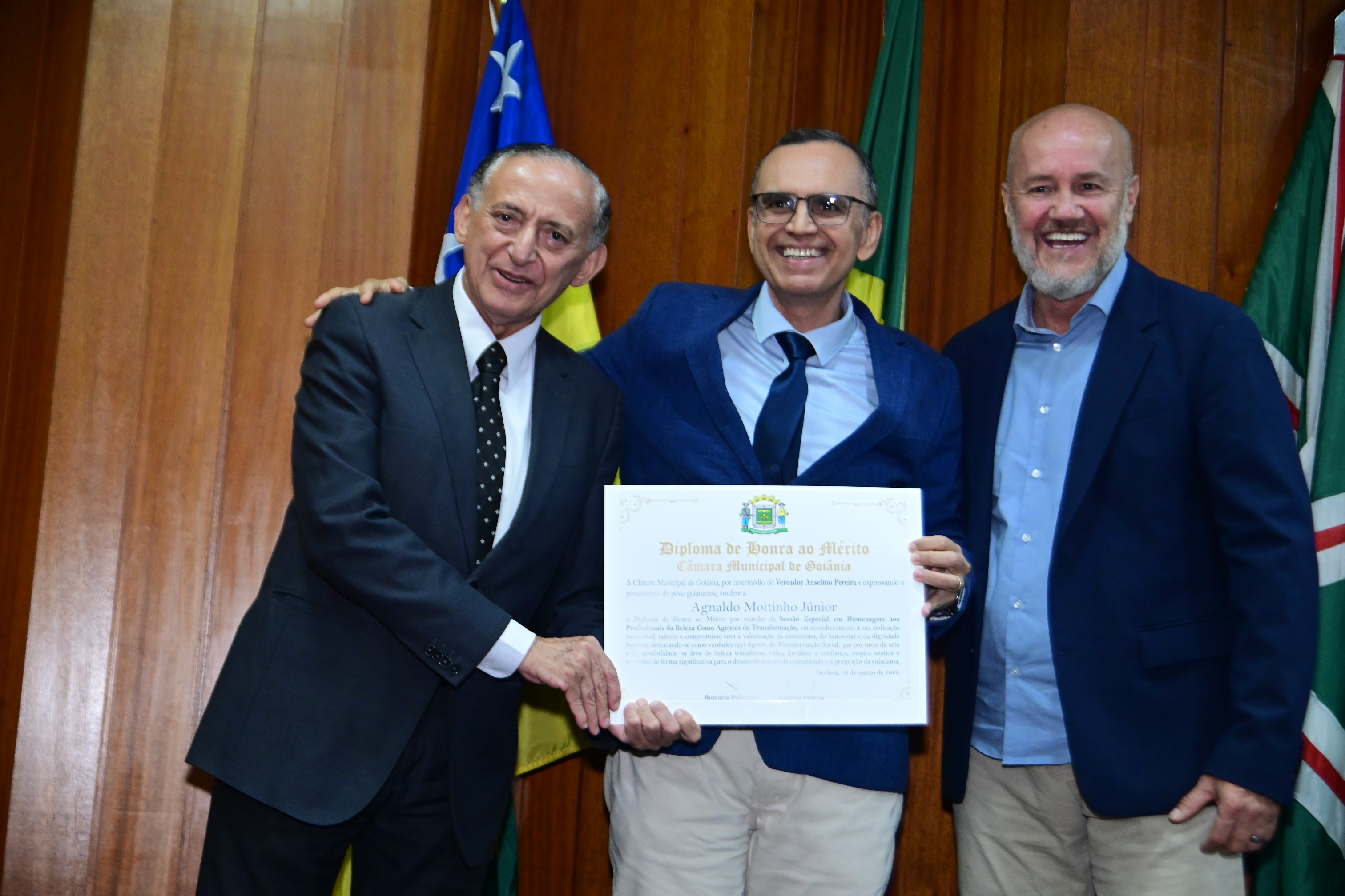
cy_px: 448
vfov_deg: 21.9
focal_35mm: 62
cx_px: 672
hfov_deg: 32.4
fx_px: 2316
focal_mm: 62
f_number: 5.6
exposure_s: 1/250
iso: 5000
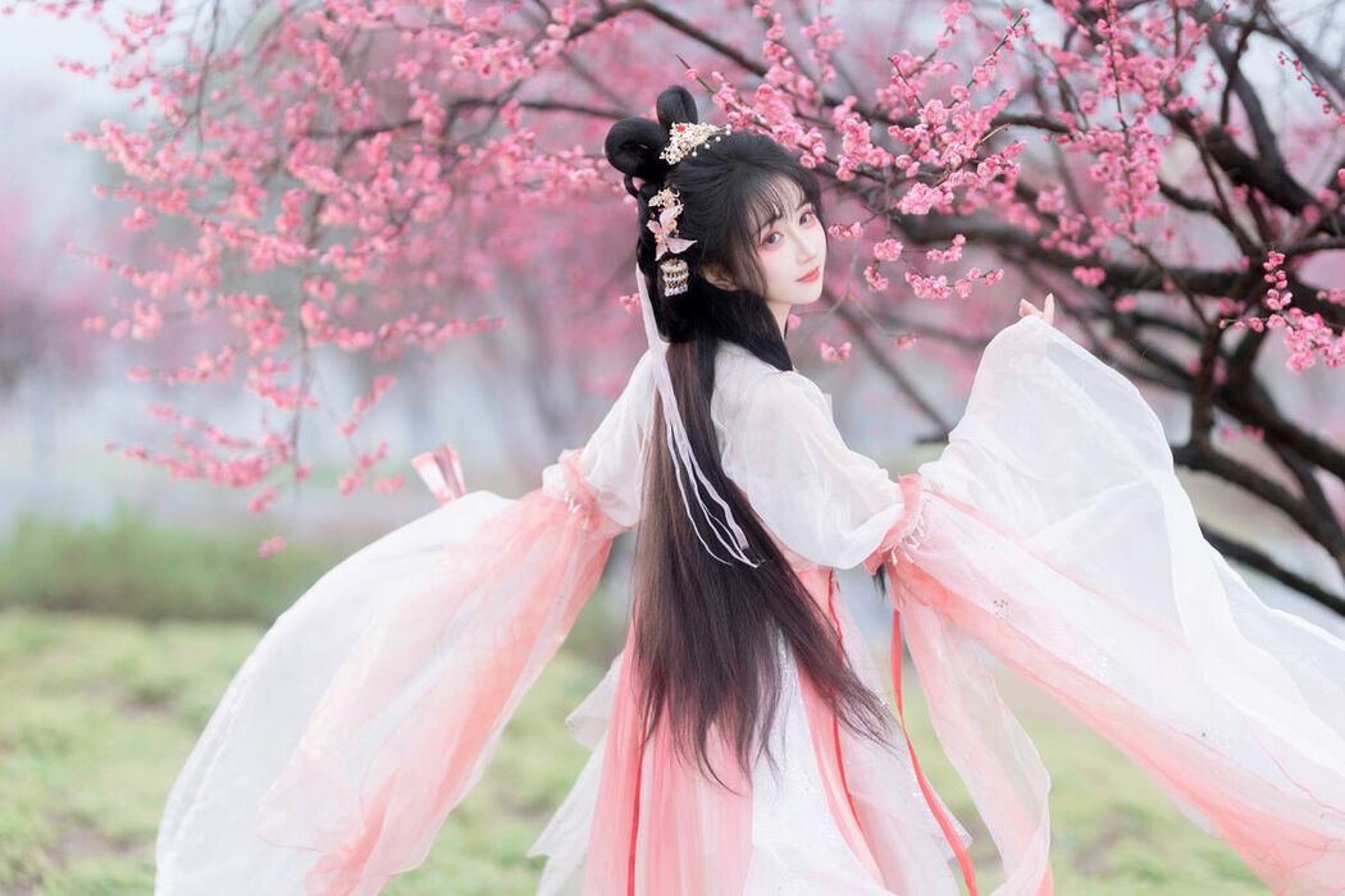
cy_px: 448
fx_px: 3175
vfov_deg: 16.1
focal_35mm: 85
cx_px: 672
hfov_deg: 23.9
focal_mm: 85
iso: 320
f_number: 1.4
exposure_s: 1/800
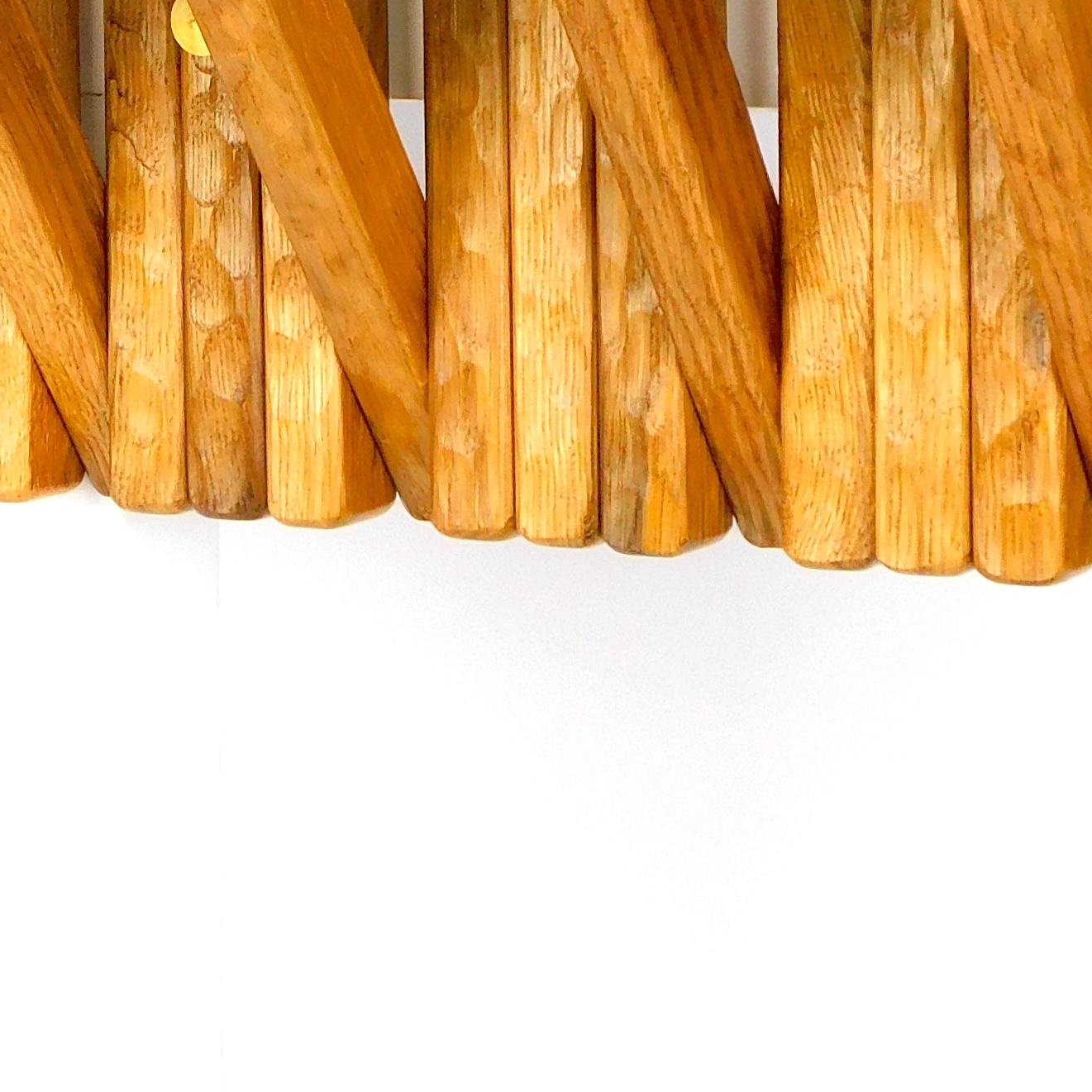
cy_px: -17
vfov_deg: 15.4
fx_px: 3962
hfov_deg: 15.5
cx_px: 74
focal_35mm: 111
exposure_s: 1/160
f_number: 3.5
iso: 125
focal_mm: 6.3
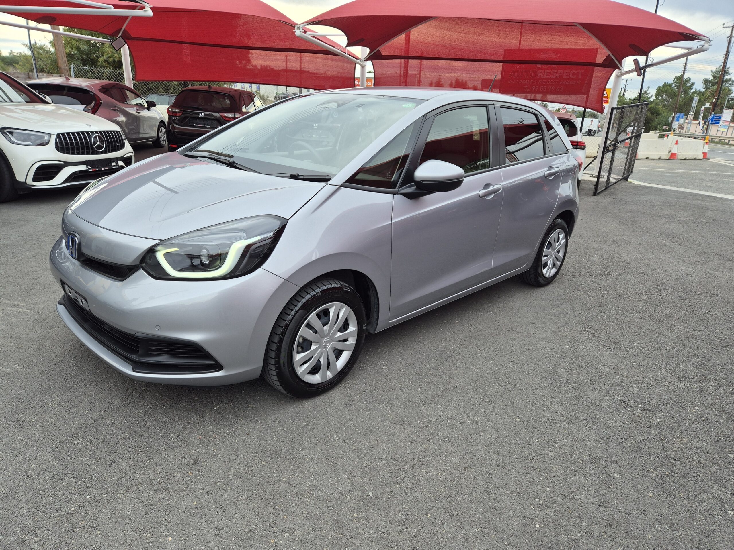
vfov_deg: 58.9
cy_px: 275
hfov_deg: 73.9
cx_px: 367
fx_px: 488
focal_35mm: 23
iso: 25
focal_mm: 5.4
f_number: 1.8
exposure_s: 1/477
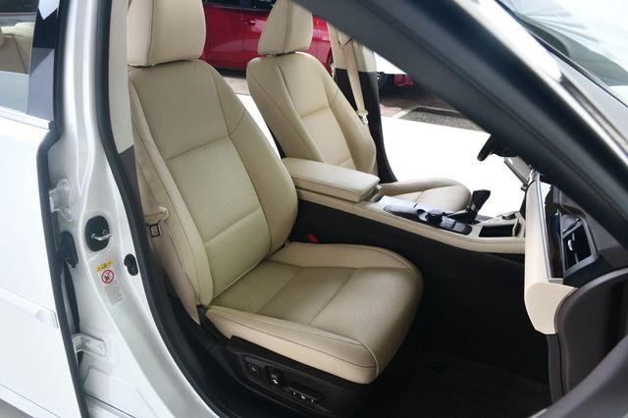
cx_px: 314
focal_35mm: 30
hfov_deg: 62.0
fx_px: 523
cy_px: 209
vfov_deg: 43.6
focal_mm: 20
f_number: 7.1
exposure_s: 1/160
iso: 100
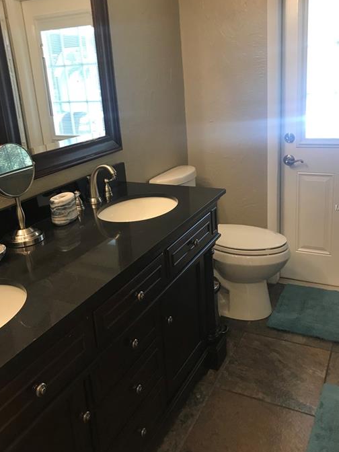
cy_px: 208
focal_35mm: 32
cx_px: 172
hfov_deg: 44.2
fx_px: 418
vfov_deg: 56.7
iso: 40
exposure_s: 1/24
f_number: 1.8
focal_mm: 3.99
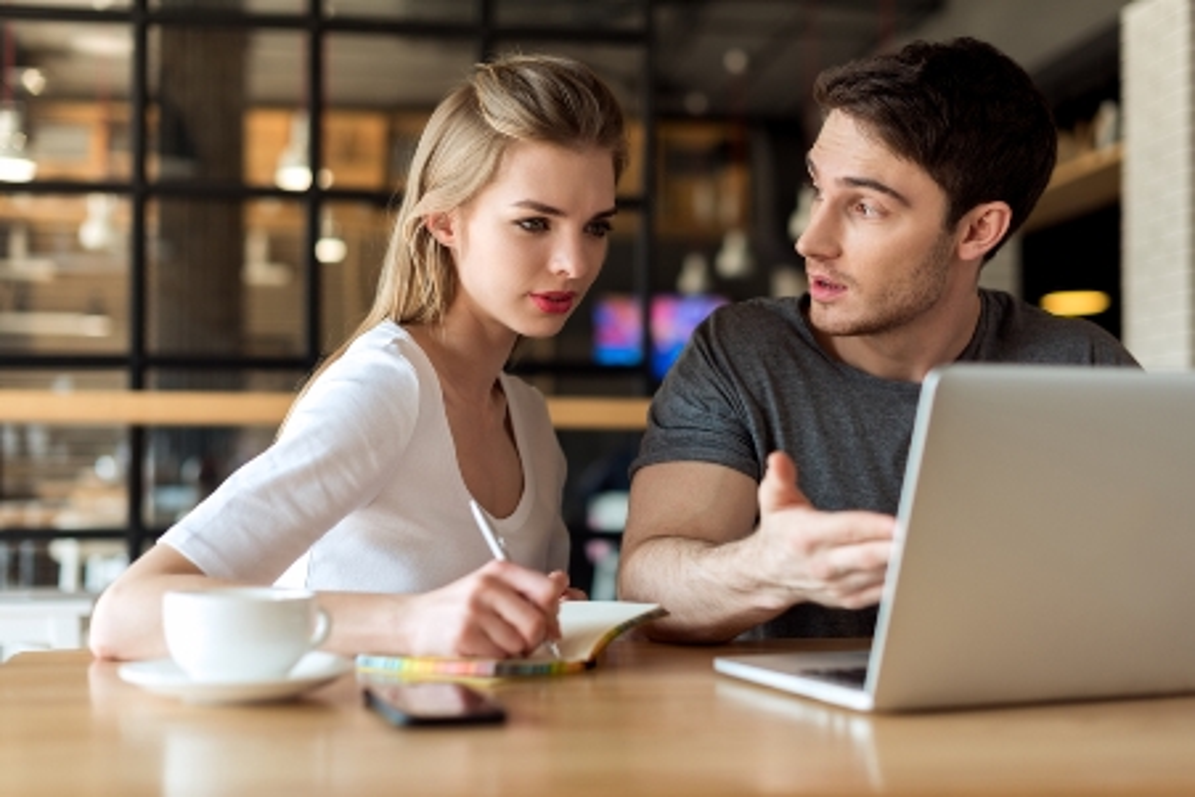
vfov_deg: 27.0
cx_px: 598
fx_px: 1660
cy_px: 398
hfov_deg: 39.6
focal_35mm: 50
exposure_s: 1/100
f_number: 2.5
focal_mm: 50
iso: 125
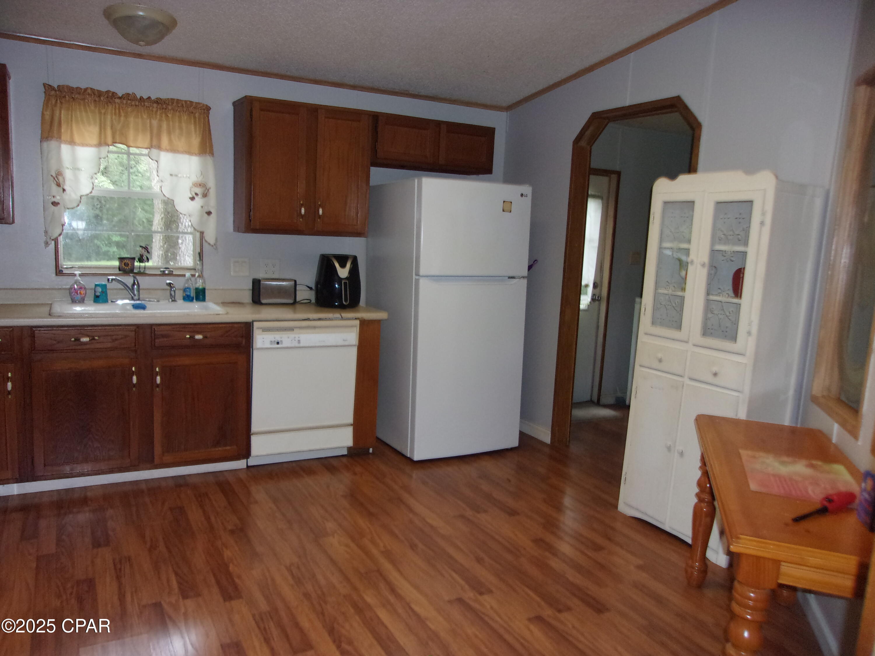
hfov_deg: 65.3
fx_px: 682
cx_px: 438
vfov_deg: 51.4
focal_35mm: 27
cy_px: 328
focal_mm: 4.9
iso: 200
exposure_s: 1/34
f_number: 3
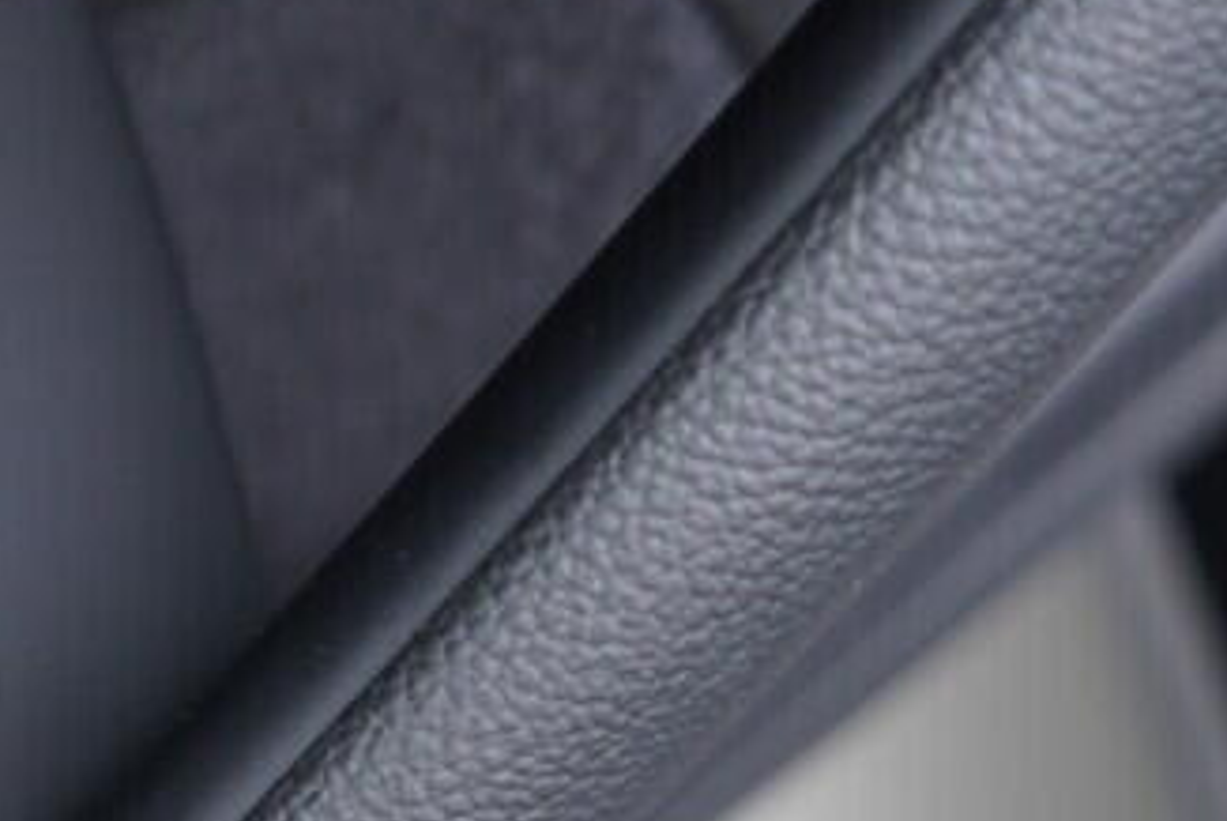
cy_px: 992
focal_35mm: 113
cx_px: -610
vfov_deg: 11.9
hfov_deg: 16.5
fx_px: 3855
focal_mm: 24
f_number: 2.8
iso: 250
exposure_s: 1/40
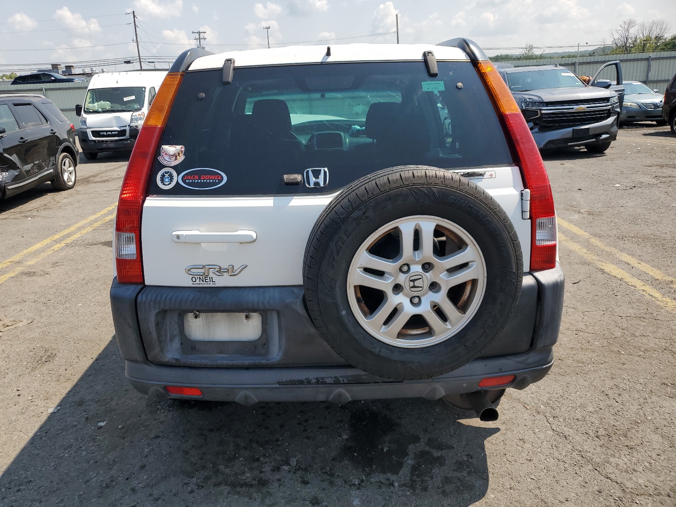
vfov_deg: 53.1
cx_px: 338
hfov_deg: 67.3
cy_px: 254
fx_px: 508
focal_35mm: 26
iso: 50
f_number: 1.5
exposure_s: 1/2500
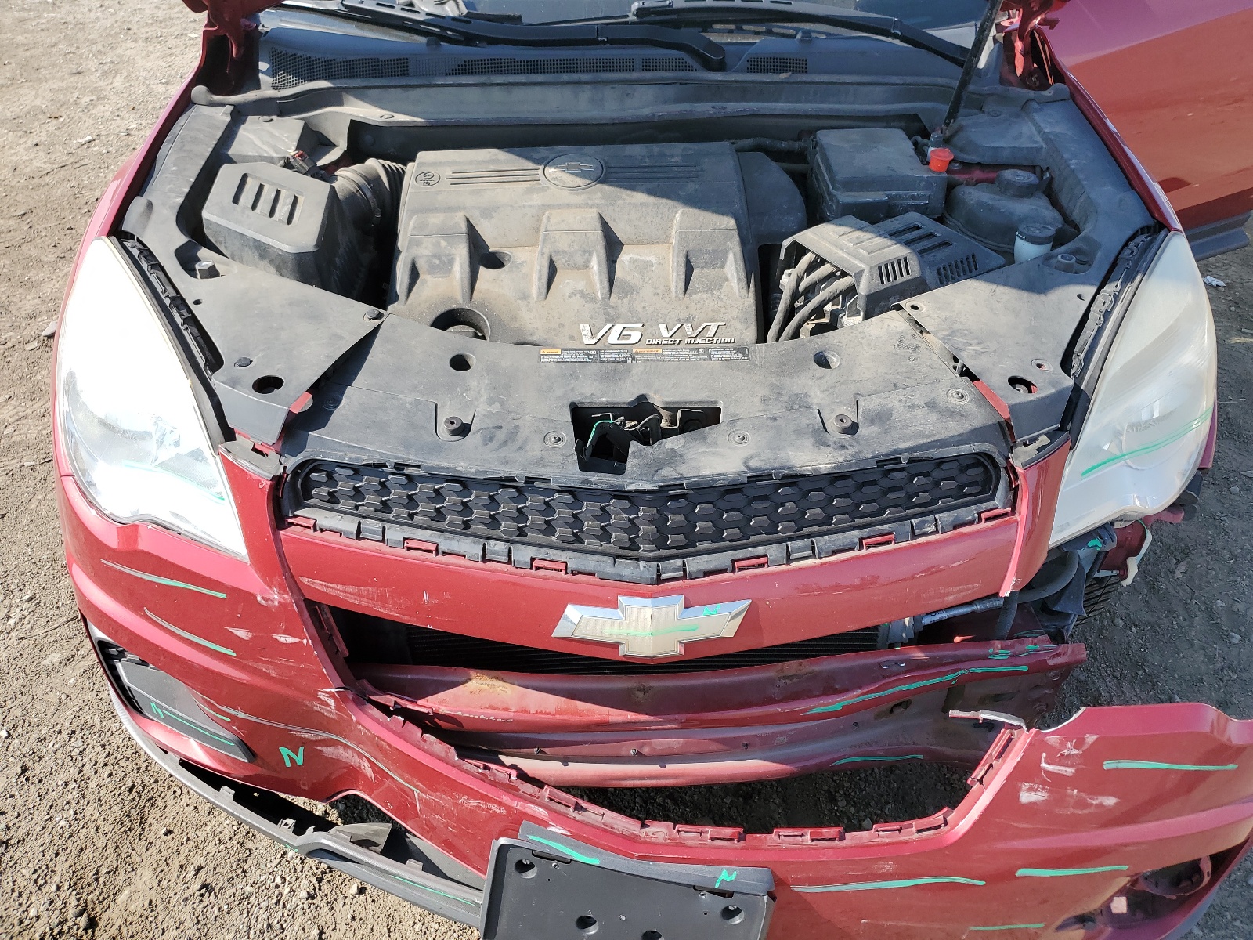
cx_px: 626
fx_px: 941
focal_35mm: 26
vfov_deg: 53.1
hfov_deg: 67.3
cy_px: 470
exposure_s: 1/1111
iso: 50
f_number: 1.5
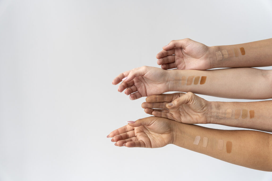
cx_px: 136
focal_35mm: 36
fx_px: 272
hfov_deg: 53.1
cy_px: 90
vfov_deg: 36.9
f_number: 5
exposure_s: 1/160
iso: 320
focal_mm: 36
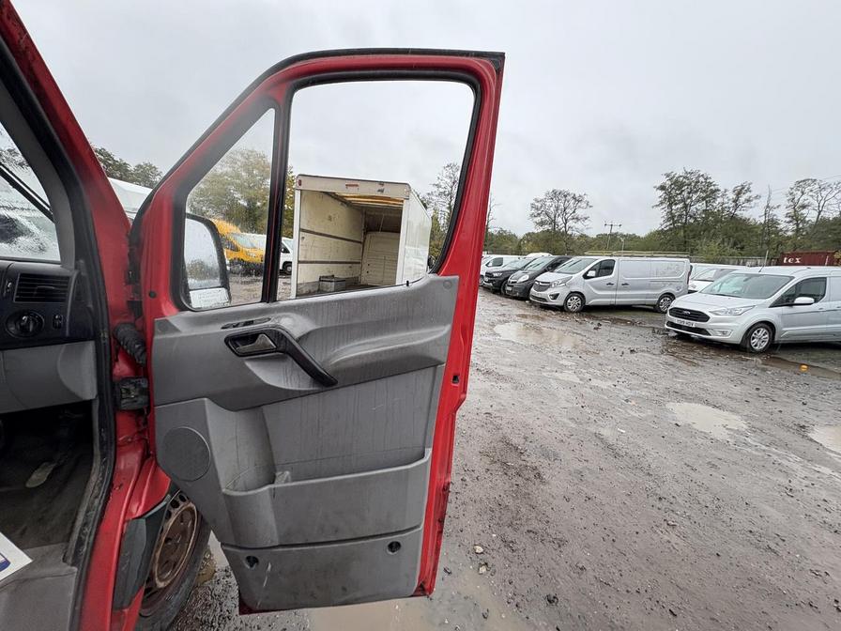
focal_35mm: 14
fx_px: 340
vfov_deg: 85.7
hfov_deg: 102.1
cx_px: 420
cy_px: 316
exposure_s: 1/99
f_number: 2.2
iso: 64
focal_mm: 2.22
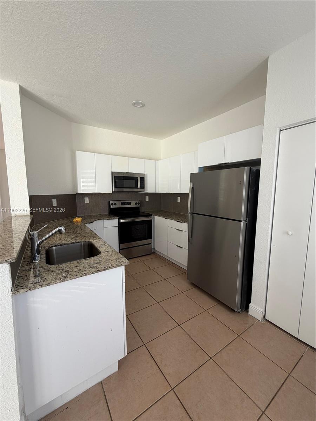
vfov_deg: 102.1
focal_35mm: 14
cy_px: 210
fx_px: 170
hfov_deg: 85.7
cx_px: 158
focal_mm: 2.22
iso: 50
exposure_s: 1/121
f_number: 2.2
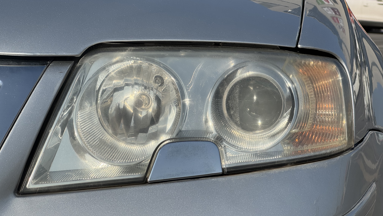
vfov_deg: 14.4
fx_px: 853
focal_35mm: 84
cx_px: 191
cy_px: 90
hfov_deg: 25.3
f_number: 2.8
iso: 32
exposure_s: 1/1647
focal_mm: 9
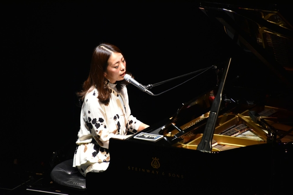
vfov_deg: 4.6
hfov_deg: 6.9
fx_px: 2441
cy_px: 98
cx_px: 146
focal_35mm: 300
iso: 3200
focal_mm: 300
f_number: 5.6
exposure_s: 1/160
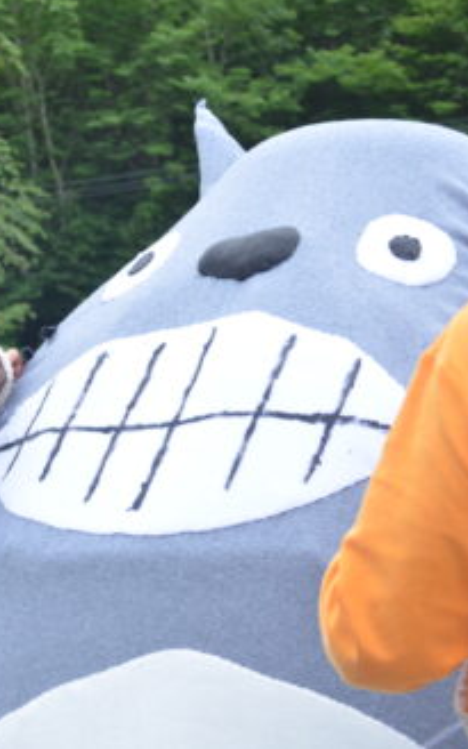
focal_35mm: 93
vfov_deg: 22.3
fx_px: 1898
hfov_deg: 13.9
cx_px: 64
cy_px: 373
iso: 100
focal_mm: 40
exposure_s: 1/80
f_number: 5.3
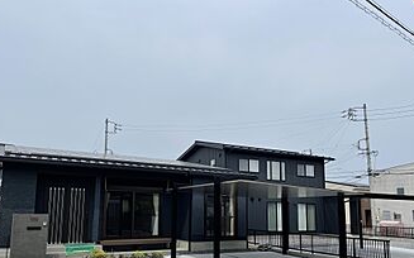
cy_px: 172
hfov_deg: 61.2
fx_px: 350
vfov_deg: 40.1
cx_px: 198
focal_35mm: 31
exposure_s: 1/5556
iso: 32
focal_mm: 4.2
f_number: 1.6
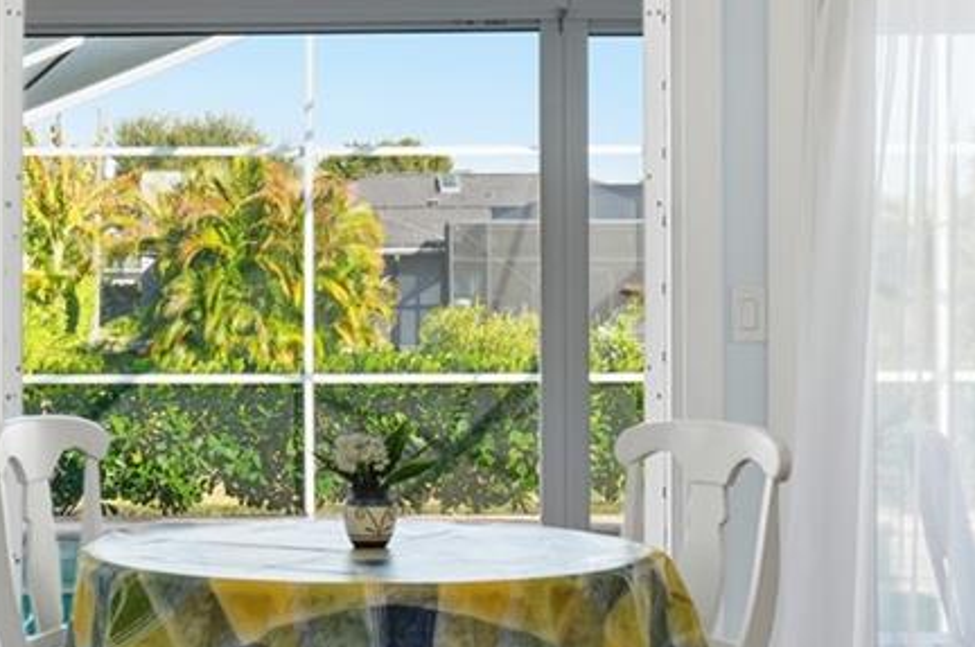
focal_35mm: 83
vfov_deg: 16.4
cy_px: 317
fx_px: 2245
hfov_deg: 24.4
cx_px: 330
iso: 400
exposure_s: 1/400
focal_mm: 35
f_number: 9
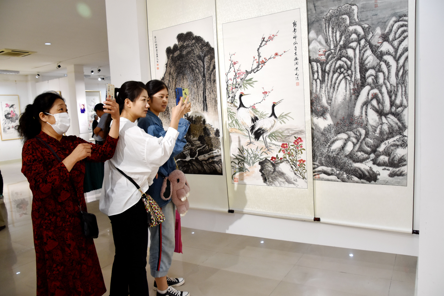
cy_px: 148
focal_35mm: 27
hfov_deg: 67.4
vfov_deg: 47.9
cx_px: 222
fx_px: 333
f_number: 6.3
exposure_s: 1/160
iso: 800
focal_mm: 18
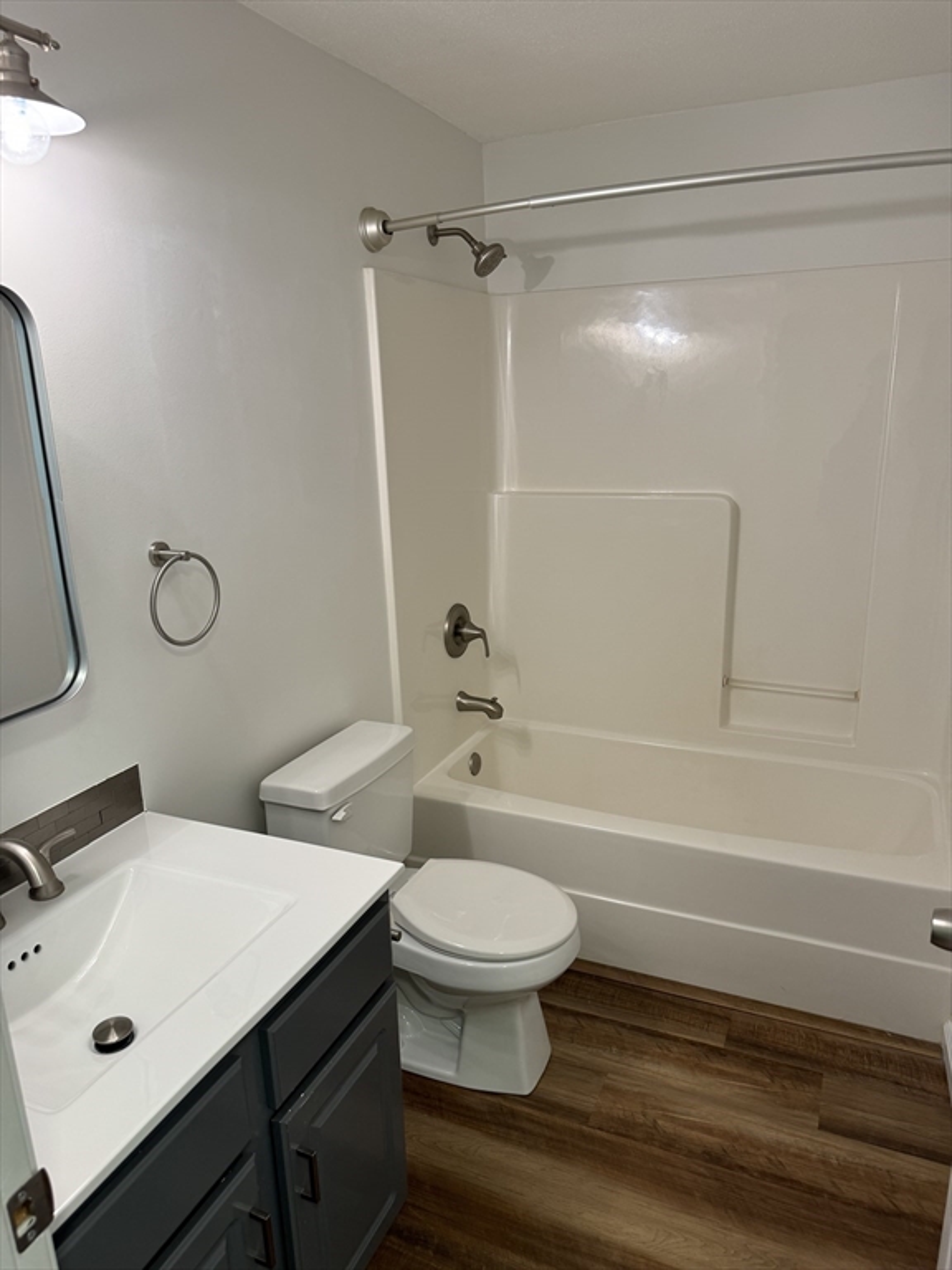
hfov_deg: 56.8
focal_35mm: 24
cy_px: 635
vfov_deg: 71.6
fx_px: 880
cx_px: 476
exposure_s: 1/120
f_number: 1.78
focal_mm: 6.76
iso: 125
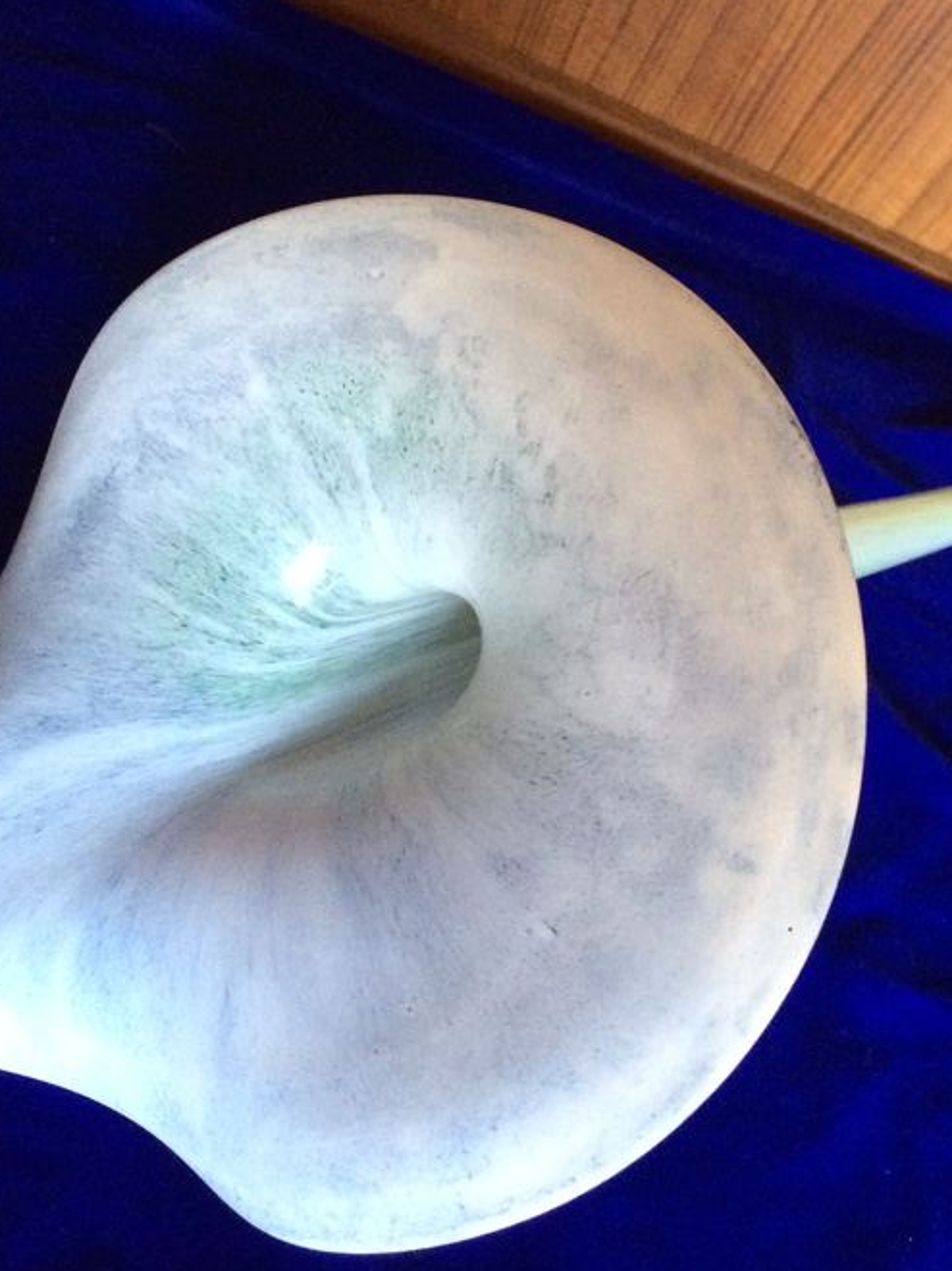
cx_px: 545
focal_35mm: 41
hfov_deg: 35.1
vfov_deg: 45.8
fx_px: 1504
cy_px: 632
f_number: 2.2
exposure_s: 1/30
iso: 320
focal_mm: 4.12
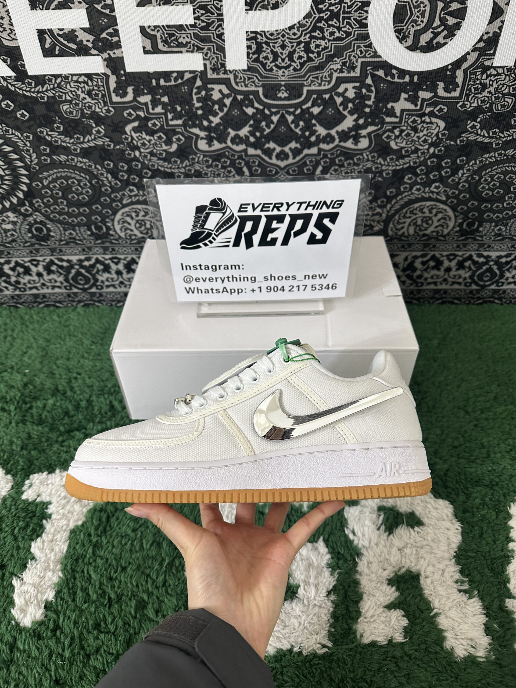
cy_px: 344
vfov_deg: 71.6
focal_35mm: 24
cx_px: 258
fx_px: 477
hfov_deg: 56.8
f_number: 1.78
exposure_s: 1/50
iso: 250
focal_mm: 6.86
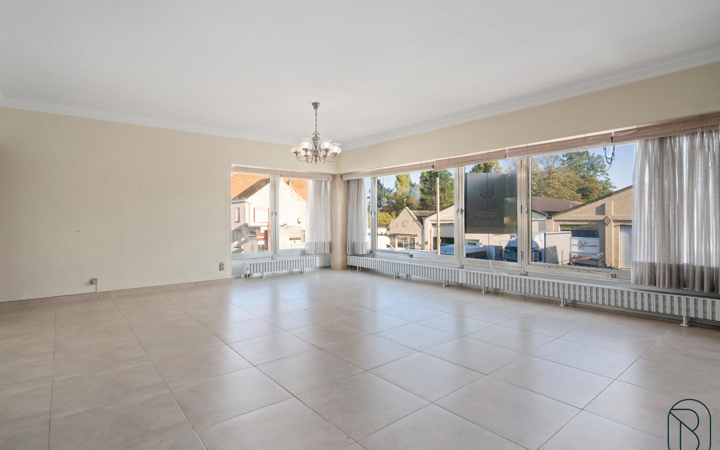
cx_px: 352
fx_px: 353
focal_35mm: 18
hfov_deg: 91.1
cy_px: 220
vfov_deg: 65.0
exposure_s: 1/10
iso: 250
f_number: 11
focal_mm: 16
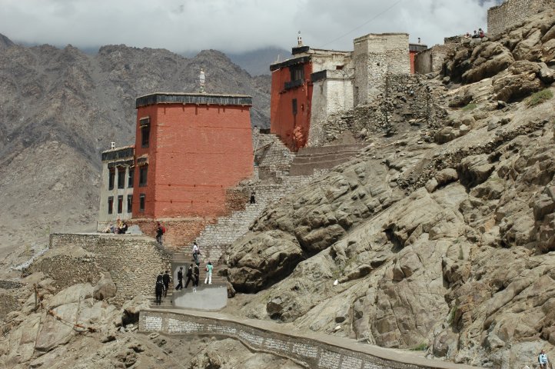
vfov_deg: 13.0
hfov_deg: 19.5
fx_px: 1617
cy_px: 184
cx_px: 278
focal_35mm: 105
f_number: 10
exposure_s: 1/400
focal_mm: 70
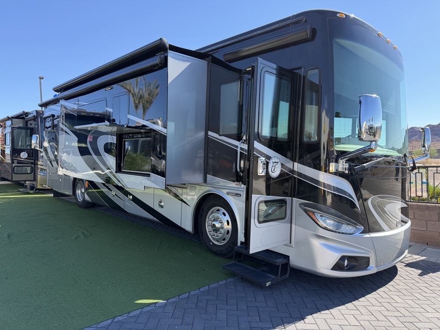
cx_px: 220
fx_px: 305
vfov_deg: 56.8
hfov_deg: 71.6
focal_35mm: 24
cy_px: 165
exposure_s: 1/1271
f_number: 1.78
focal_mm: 6.76
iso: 100
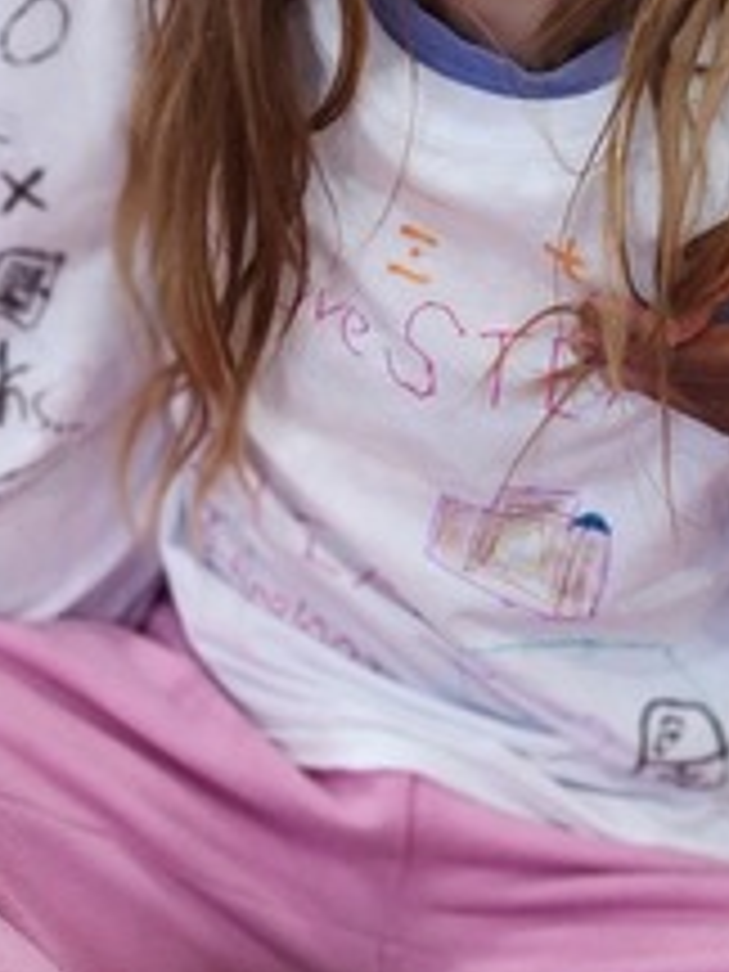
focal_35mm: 109
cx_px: 58
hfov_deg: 13.5
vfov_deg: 18.0
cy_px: 500
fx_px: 3061
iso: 200
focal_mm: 5.4
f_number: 1.8
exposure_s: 1/120
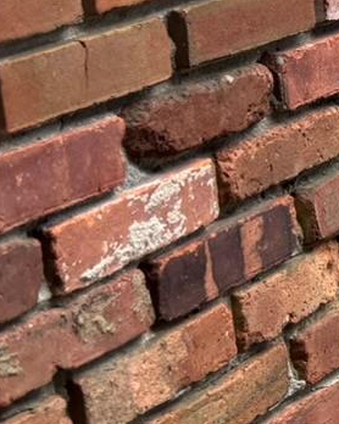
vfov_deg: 13.8
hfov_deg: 8.8
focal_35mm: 138
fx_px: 1732
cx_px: 1077
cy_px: 11
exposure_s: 1/428
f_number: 1.78
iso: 80
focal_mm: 6.76
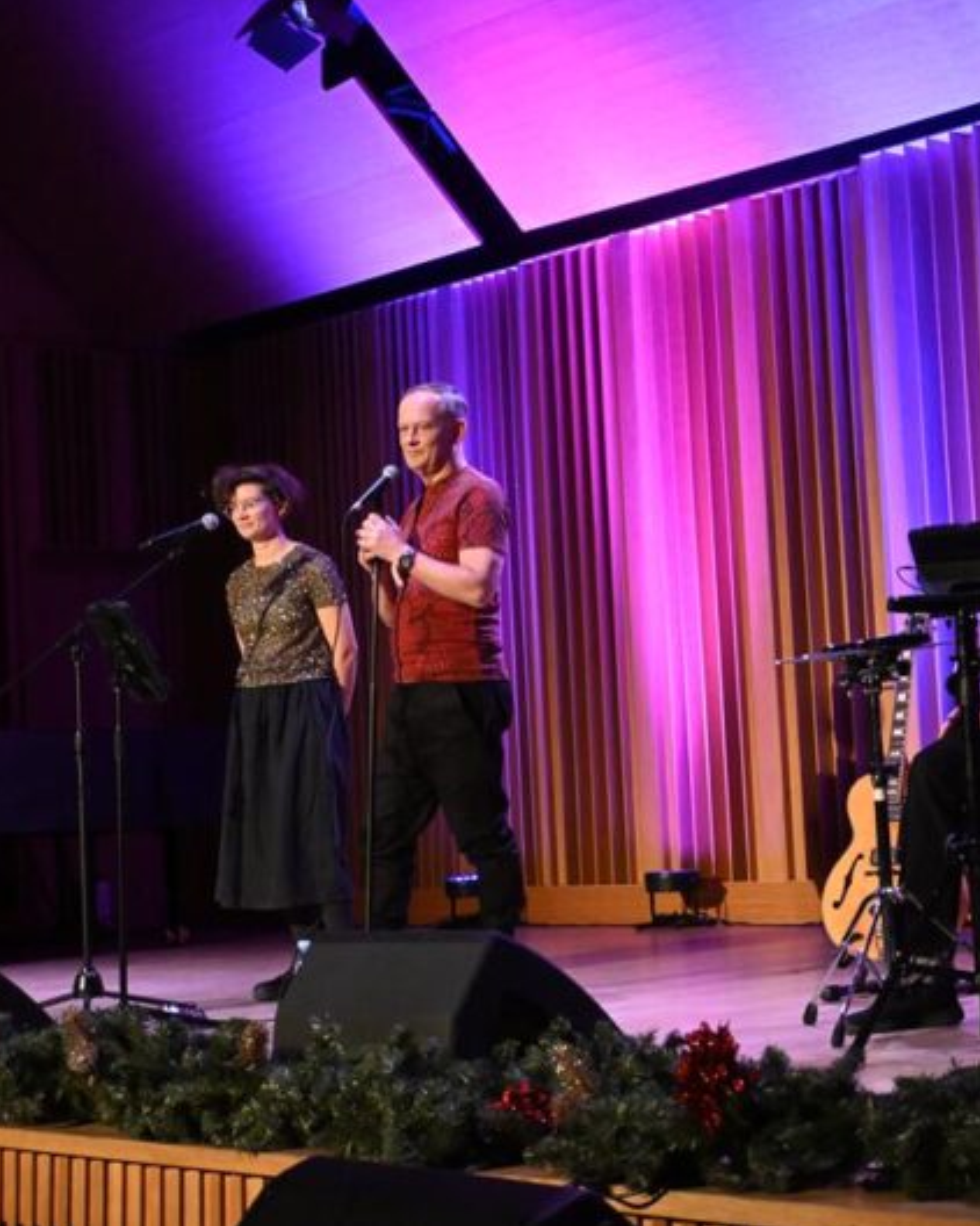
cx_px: 725
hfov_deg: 23.2
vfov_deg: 29.1
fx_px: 2360
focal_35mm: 65
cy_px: 615
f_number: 4.8
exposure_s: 1/60
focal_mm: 30.5
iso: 4500
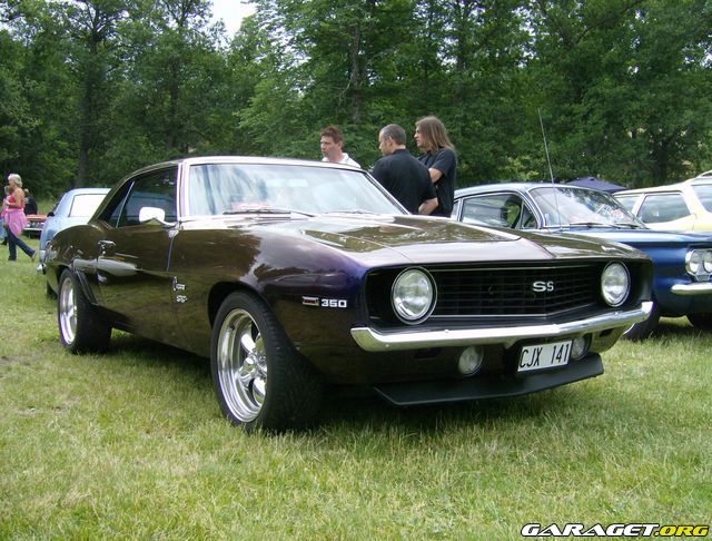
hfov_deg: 48.8
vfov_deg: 38.0
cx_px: 356
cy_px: 270
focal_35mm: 38
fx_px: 785
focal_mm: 6.4
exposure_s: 1/267
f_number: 4.8
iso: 100
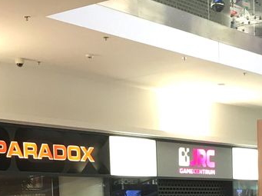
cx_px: 211
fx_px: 824
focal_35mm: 109
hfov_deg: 17.9
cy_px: 291
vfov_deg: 12.9
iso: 80
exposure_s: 1/33
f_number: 2.2
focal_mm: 4.15
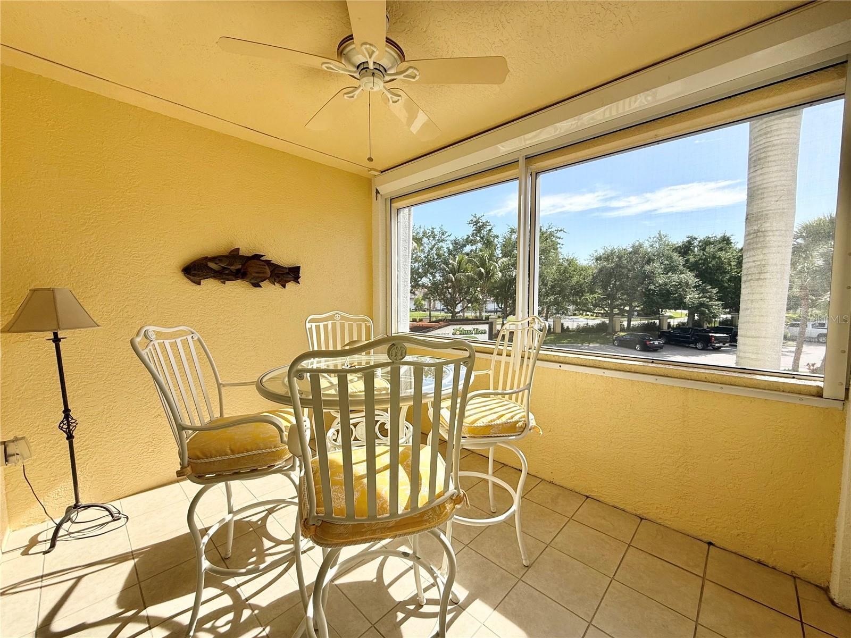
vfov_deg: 85.7
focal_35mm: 14
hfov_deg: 102.1
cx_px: 426
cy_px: 319
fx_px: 344
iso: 50
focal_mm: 2.22
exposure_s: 1/709
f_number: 2.2
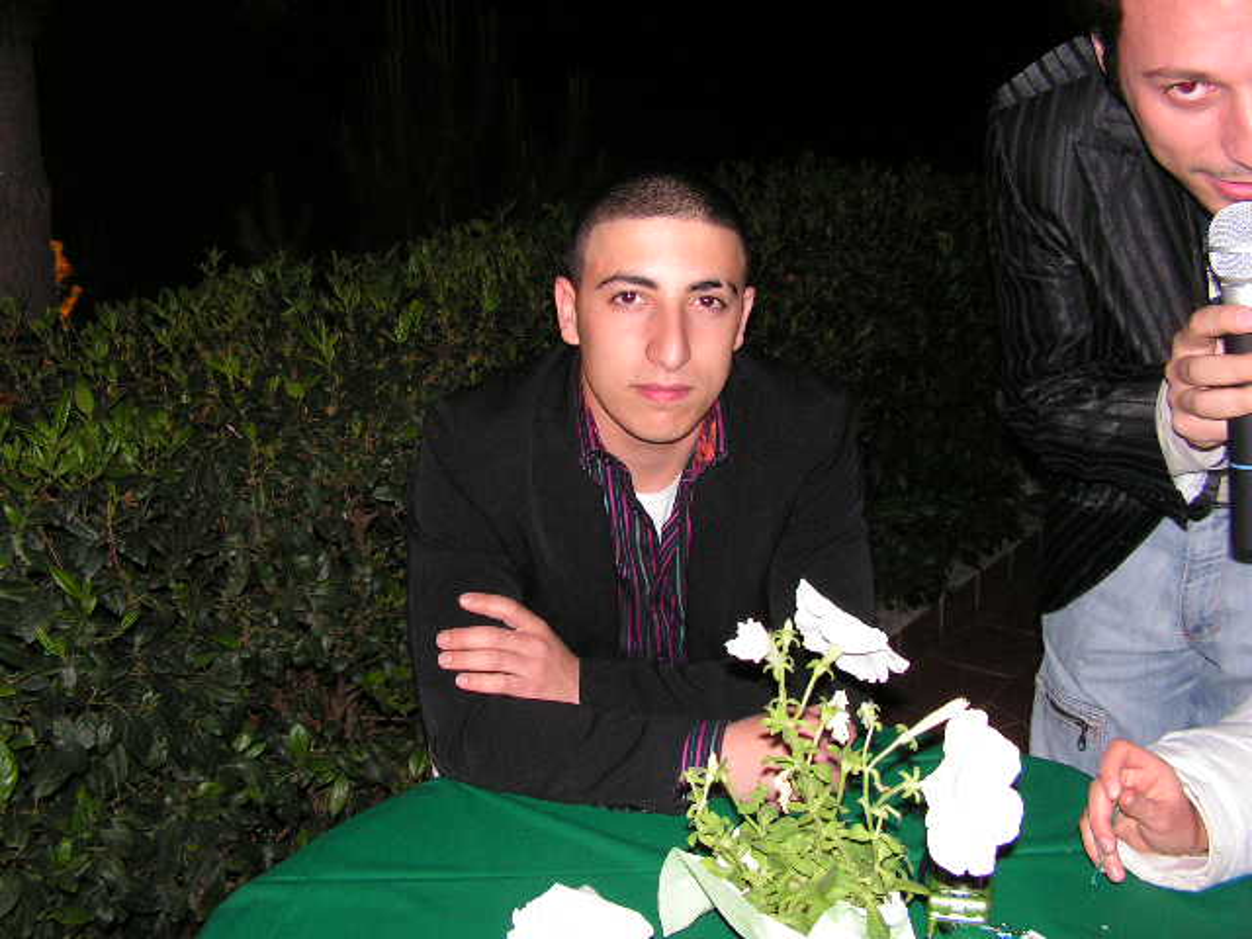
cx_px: 626
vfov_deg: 39.7
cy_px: 470
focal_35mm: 36
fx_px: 1302
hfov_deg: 51.4
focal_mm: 6
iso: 200
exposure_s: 1/40
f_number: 3.2
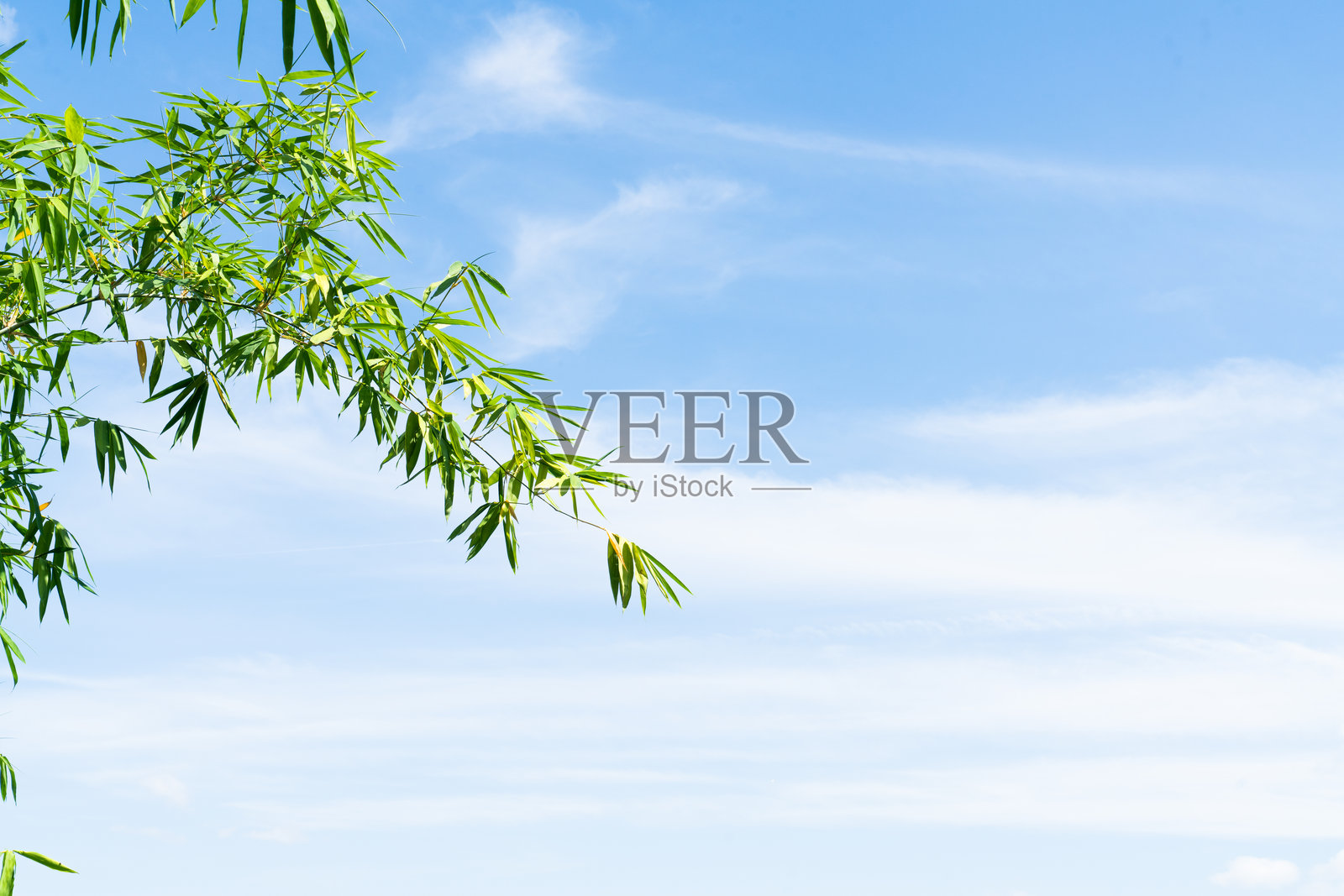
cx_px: 672
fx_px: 2016
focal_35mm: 54
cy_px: 448
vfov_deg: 25.1
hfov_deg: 36.9
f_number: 10
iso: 125
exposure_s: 1/320
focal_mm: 54
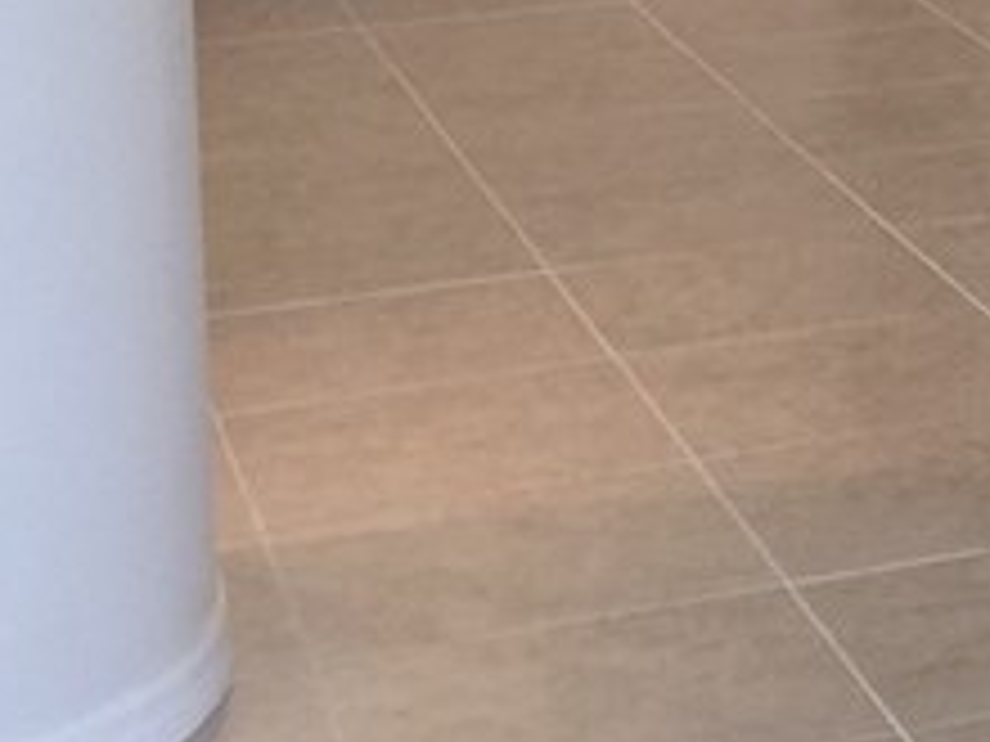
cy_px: -477
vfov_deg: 10.5
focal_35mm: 135
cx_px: 1746
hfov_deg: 13.3
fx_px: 3861
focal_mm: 4.15
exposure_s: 1/15
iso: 32
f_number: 2.2
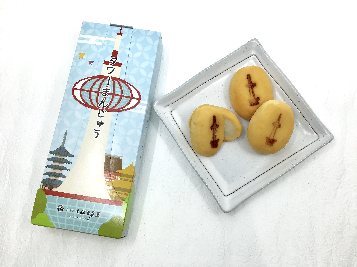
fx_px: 320
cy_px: 134
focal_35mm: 31
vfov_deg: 45.4
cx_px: 178
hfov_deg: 58.4
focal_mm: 3.3
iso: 25
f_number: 2.4
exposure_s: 1/433
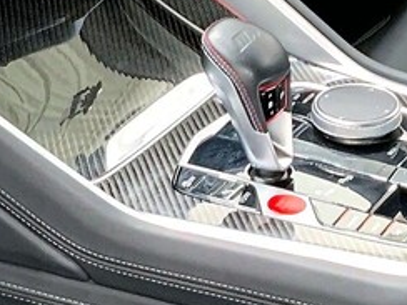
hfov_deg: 36.7
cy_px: 184
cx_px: 335
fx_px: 588
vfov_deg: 29.0
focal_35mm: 50
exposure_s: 1/60
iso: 100
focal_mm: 3
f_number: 1.8
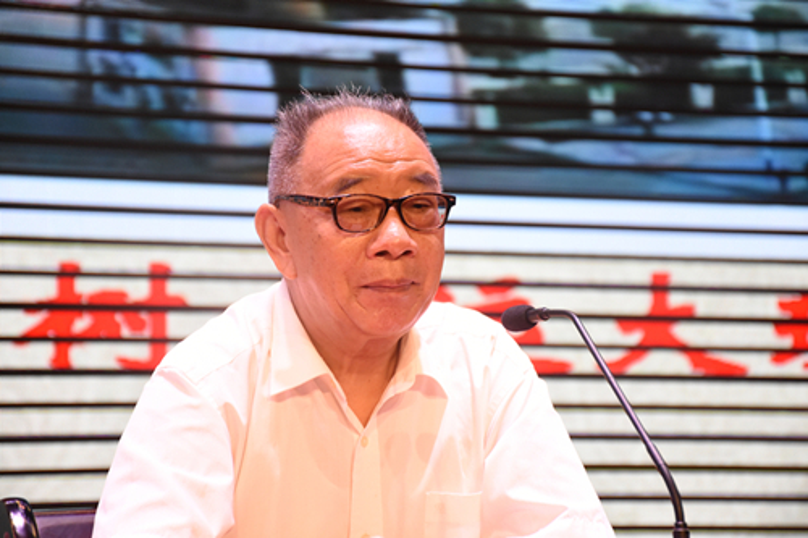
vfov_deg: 10.2
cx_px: 404
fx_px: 3029
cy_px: 269
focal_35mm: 135
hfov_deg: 15.2
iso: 2000
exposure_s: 1/250
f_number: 5.3
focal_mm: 90
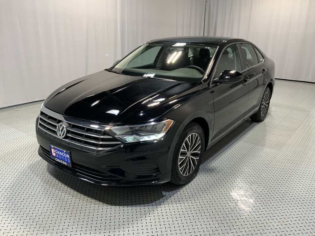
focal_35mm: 29
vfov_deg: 48.2
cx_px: 158
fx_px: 264
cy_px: 118
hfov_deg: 61.7
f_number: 1.8
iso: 64
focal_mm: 3
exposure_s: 1/60
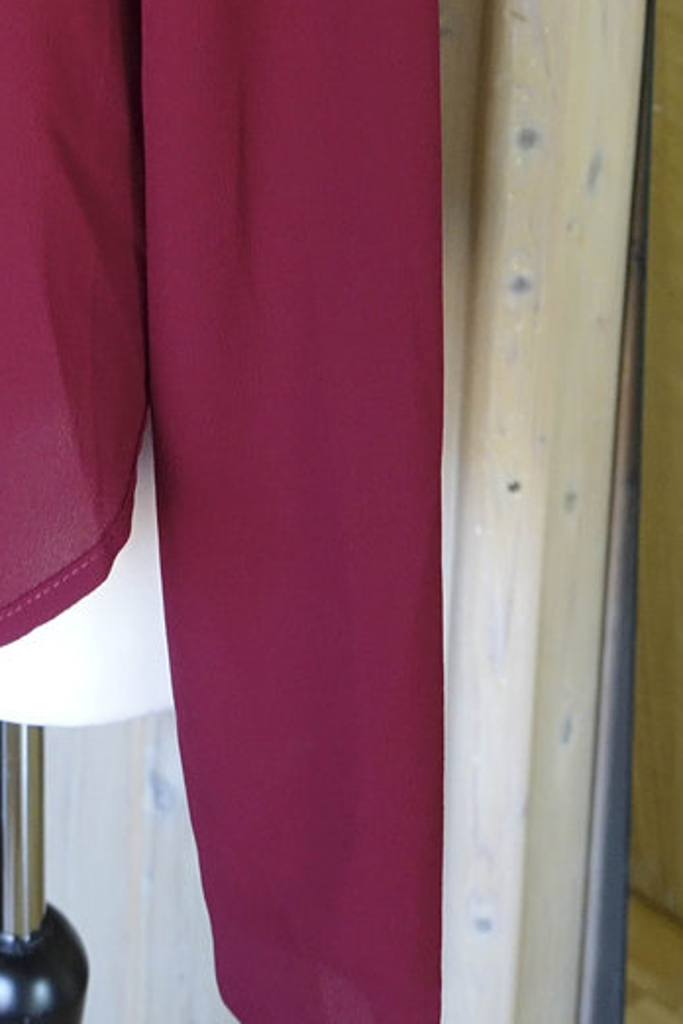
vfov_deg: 25.6
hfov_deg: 18.6
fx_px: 1963
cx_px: -153
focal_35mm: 69
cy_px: -267
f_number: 2.5
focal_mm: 8.8
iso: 800
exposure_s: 1/30
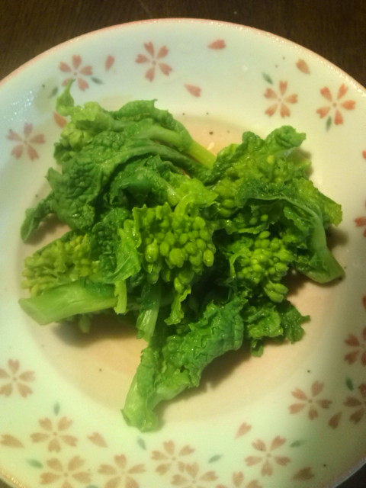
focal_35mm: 32
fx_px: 451
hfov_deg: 44.2
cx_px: 183
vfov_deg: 56.8
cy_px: 244
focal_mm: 3.3
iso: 102
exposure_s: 1/5.13
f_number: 2.8
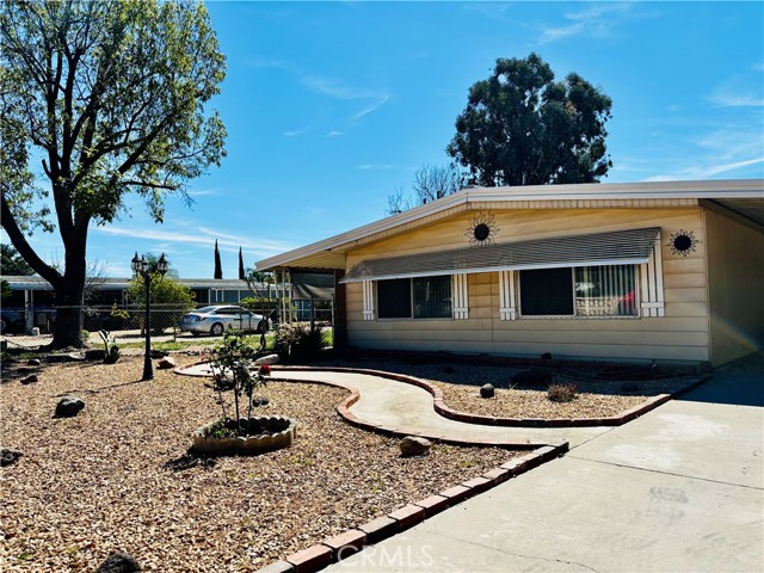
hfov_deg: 67.3
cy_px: 286
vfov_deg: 53.1
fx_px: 574
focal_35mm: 26
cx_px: 382
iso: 50
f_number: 1.6
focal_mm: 5.96
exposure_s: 1/4255
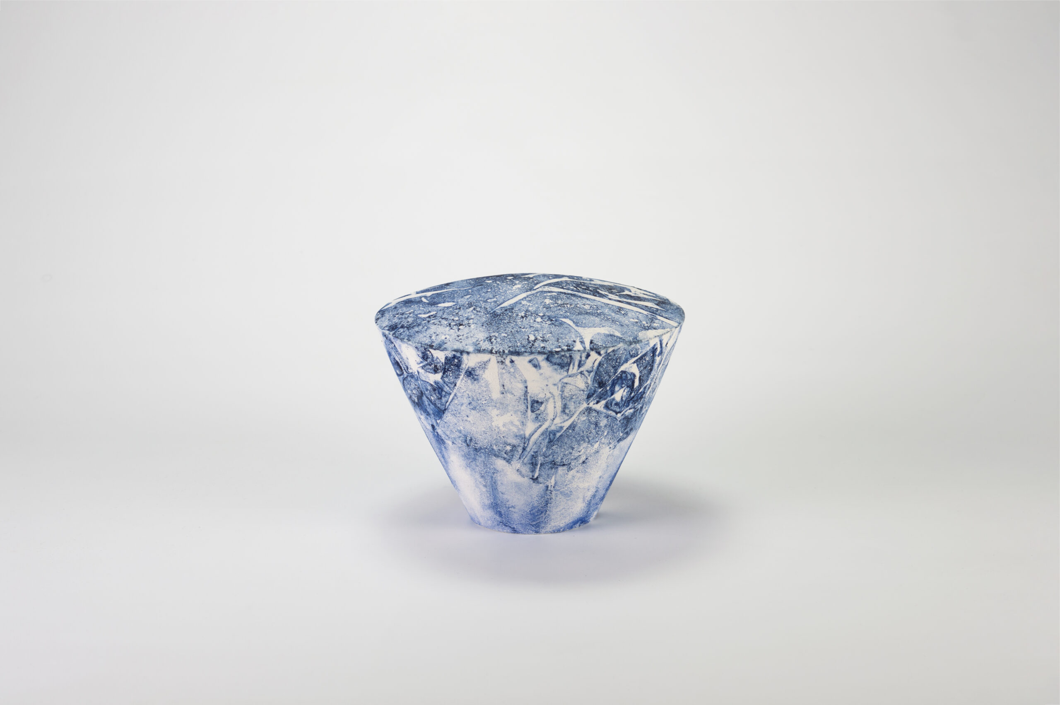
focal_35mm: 82
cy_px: 352
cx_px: 530
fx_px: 2427
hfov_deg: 24.6
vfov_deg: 16.5
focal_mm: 55
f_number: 5.6
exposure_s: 1/20
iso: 100
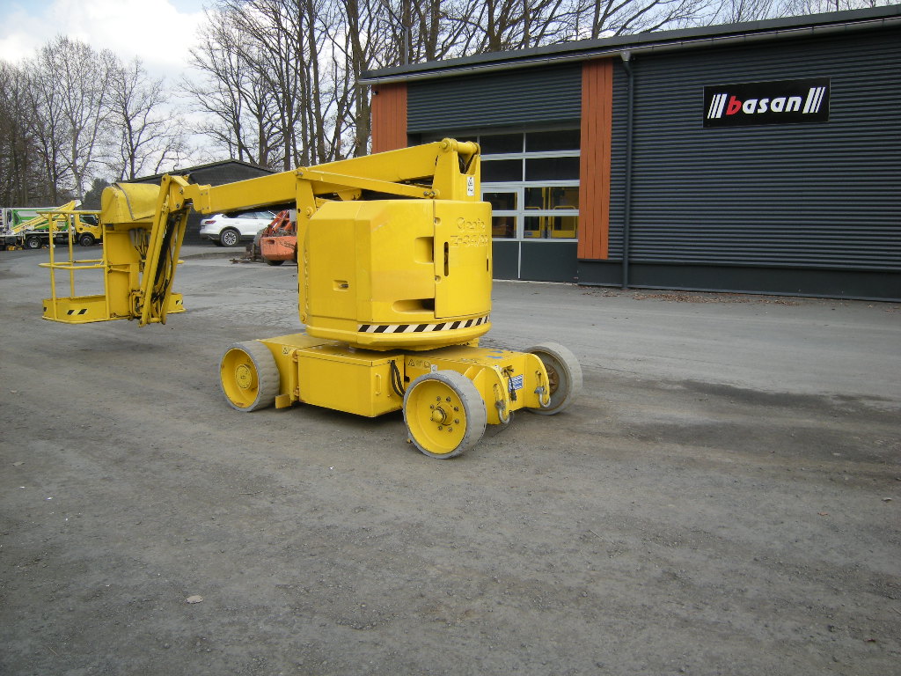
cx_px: 450
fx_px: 729
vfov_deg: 49.7
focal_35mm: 28
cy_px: 338
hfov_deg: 63.4
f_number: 2.8
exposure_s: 1/381
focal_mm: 4.7
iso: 64
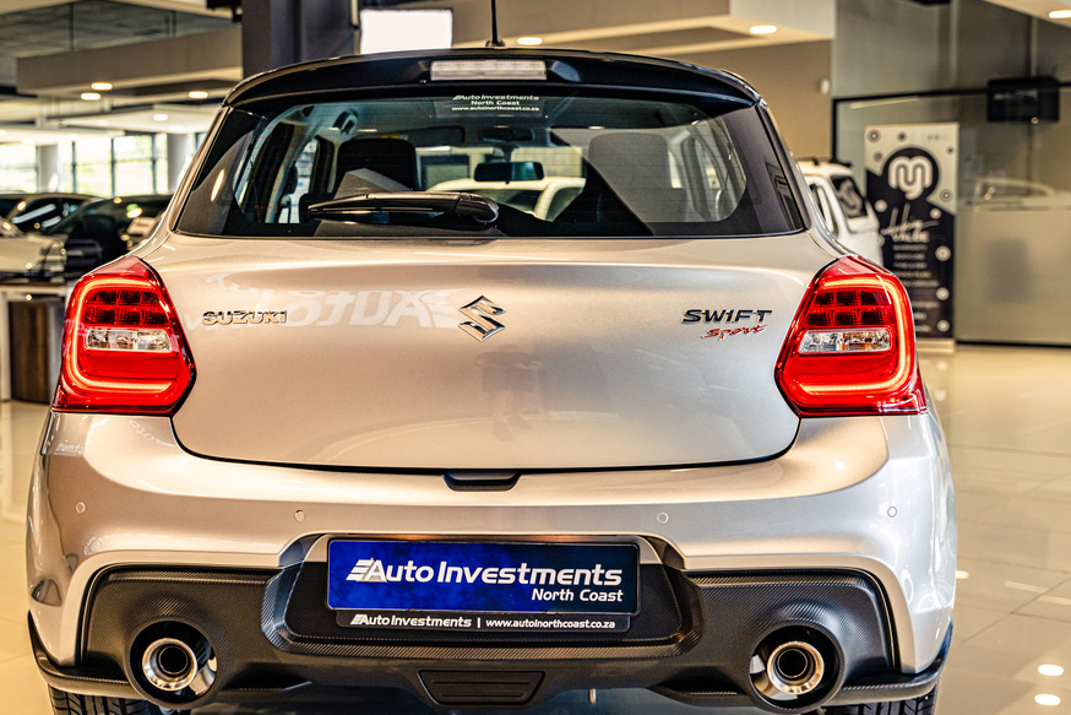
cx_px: 492
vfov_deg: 28.1
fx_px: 1428
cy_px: 335
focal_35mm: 48
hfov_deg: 41.1
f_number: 4
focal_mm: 41
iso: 320
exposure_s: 1/160
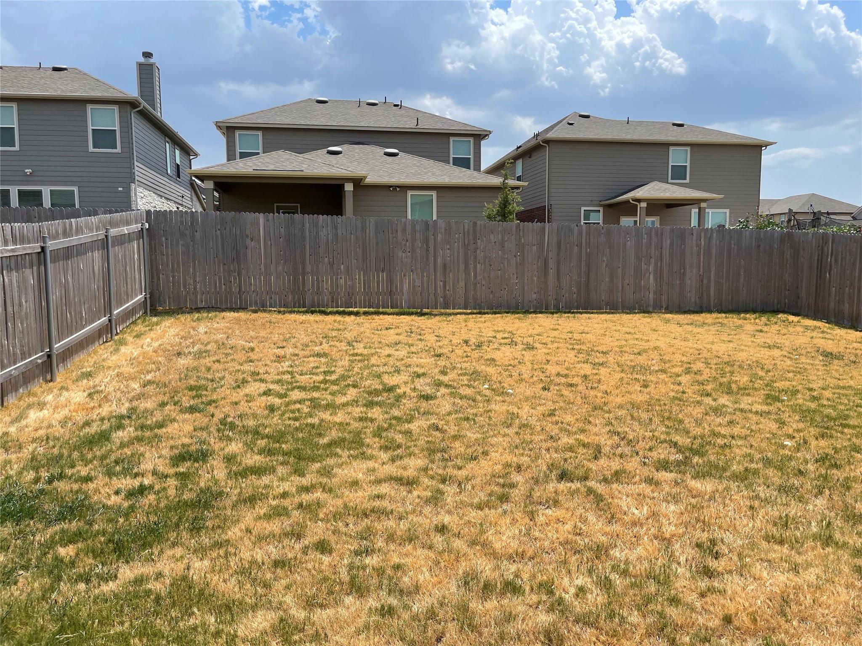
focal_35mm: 26
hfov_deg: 67.3
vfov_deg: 53.1
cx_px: 431
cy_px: 323
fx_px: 647
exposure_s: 1/3559
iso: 32
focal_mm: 5.1
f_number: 1.6
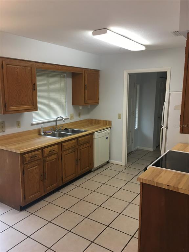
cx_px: 94
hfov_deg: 48.2
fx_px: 211
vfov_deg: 61.7
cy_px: 126
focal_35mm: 29
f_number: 2.2
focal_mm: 4.15
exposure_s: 1/30
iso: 64
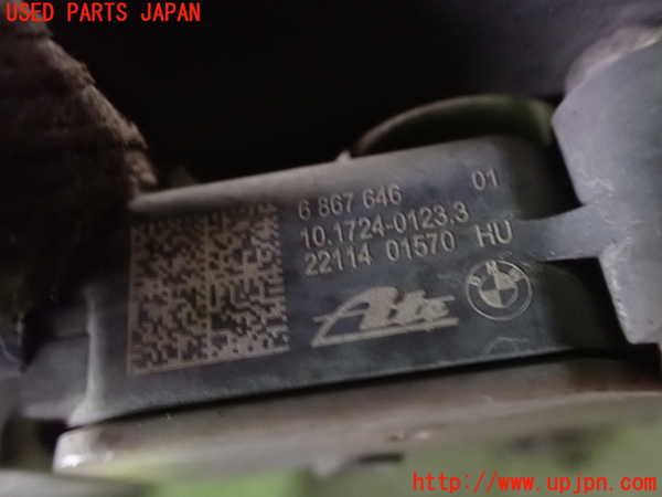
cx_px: 331
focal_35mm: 30
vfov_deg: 46.8
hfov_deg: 60.0
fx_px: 574
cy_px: 248
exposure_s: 1/13
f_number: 2.3
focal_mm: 5.4
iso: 1600
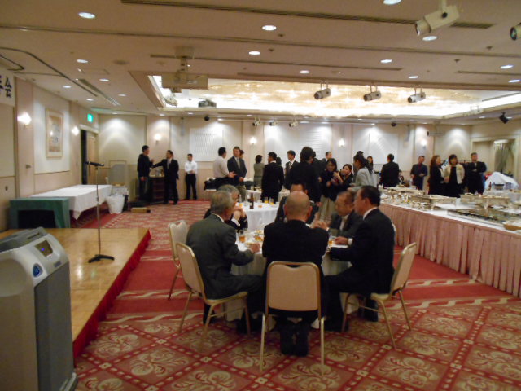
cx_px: 260
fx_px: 391
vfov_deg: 53.1
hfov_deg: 67.3
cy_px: 196
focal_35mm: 26
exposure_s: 1/60
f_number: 3.2
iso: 800
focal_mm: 4.6
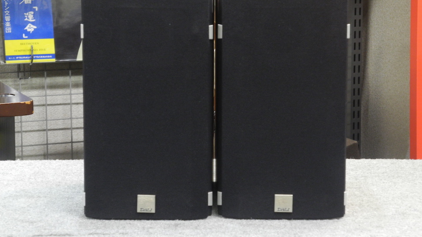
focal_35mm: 115
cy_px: 89
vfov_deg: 10.5
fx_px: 1287
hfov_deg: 18.6
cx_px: 212
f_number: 4.5
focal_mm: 22.5
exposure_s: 1/12.3
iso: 400
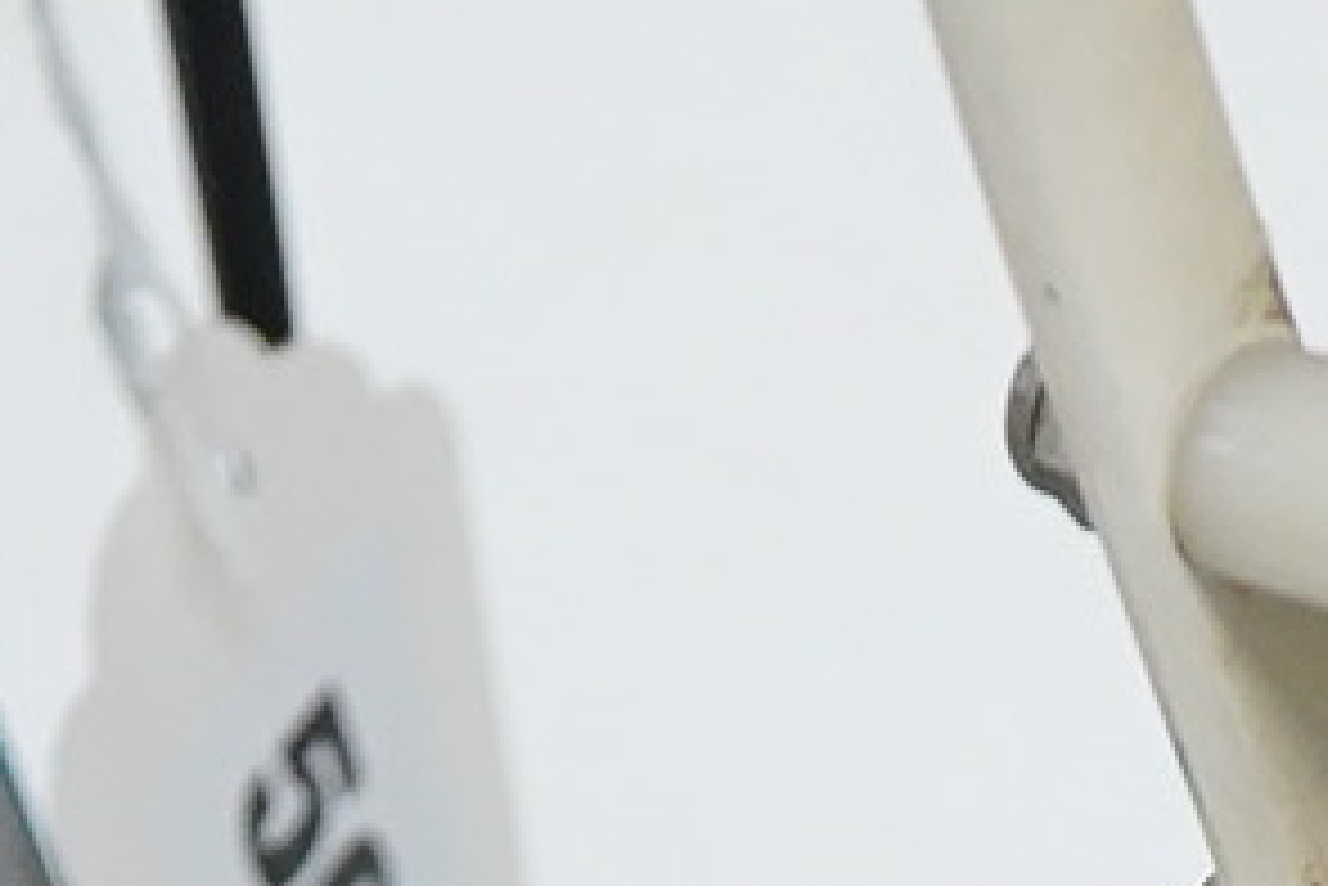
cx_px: 1049
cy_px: 2860
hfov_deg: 6.9
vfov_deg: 4.4
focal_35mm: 300
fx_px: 11072
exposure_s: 1/125
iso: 2000
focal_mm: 30
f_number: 8
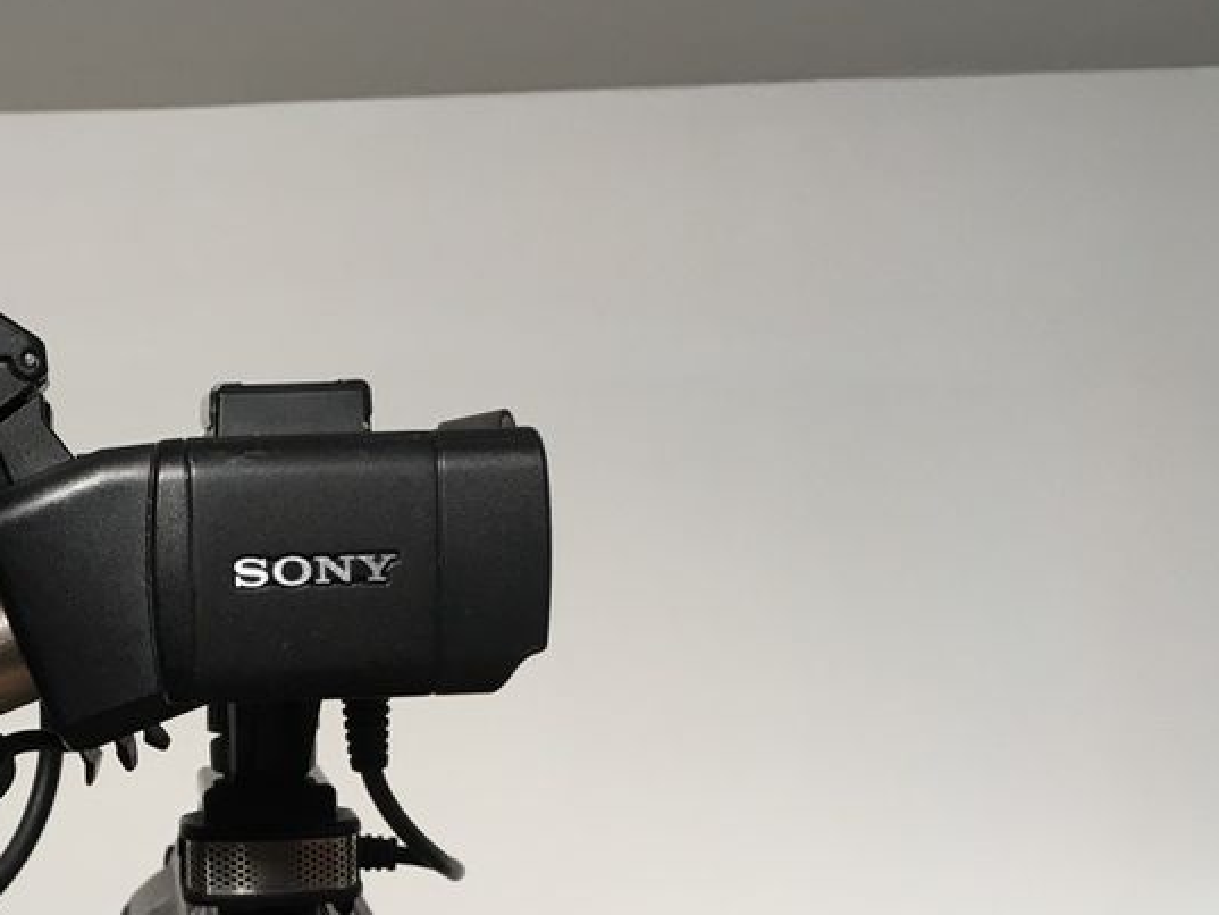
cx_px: 148
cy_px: 804
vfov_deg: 26.3
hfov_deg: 33.8
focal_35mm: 54
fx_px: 1902
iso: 32
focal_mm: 4.15
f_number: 2.2
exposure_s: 1/33
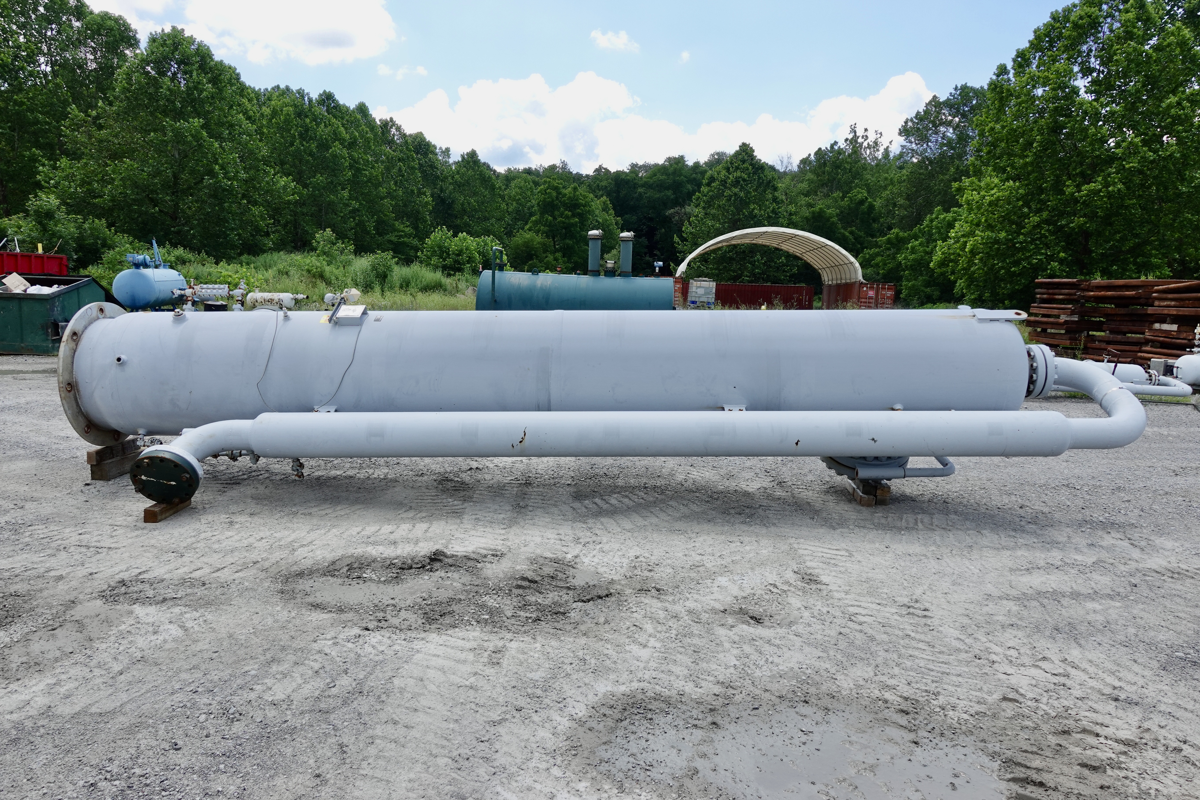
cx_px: 600
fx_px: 800
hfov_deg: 73.7
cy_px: 400
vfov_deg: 53.1
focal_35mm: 24
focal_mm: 9.4
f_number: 5.6
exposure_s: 1/320
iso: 125
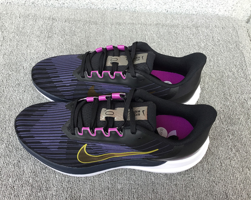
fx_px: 245
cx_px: 115
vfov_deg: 44.5
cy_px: 99
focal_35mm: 33
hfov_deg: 54.1
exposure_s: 1/100
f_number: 2.4
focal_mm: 3.3
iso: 40
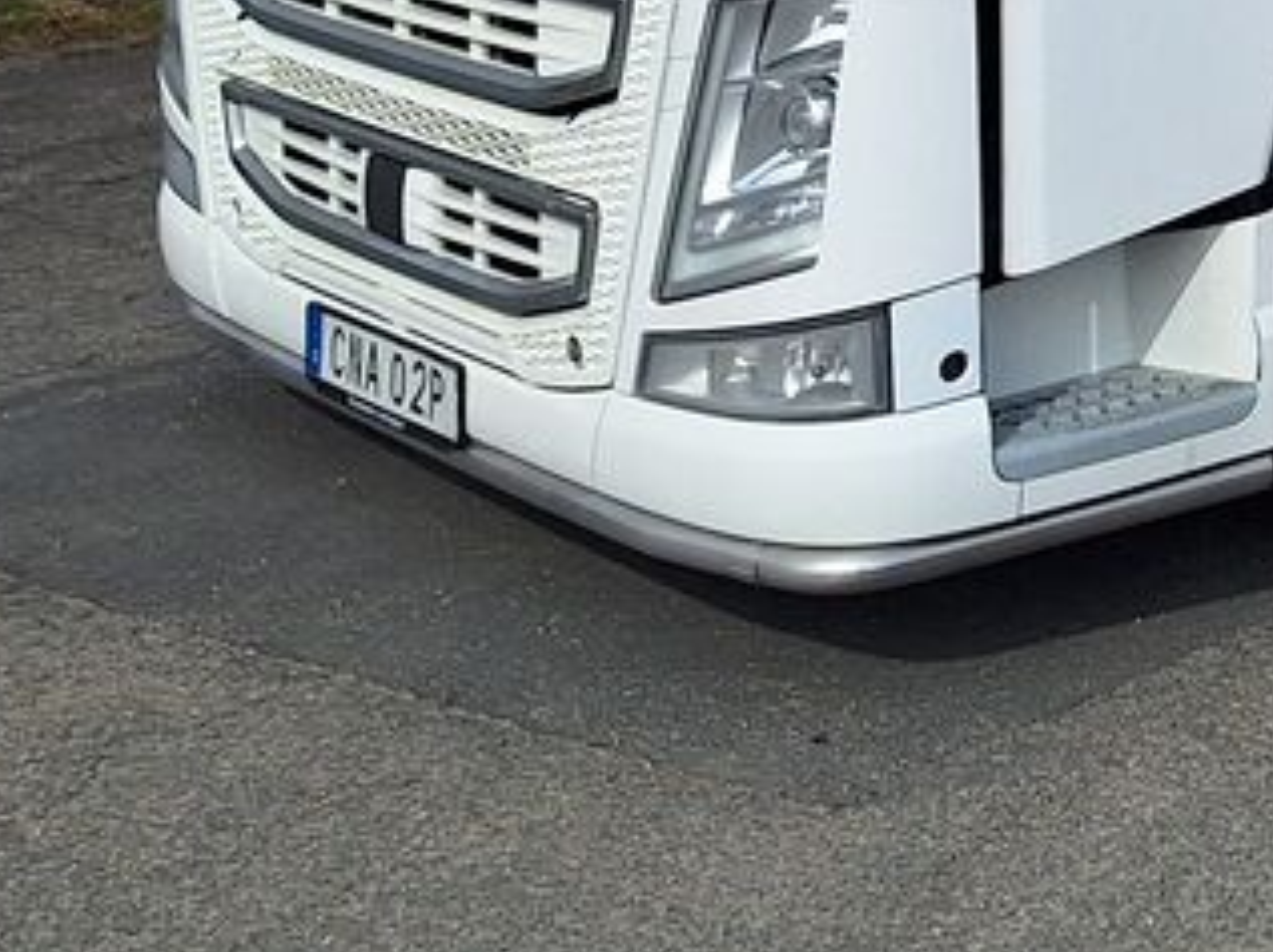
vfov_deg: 14.2
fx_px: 3416
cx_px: 1807
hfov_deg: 19.0
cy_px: -727
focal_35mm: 93
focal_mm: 5.54
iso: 40
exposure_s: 1/3484
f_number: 1.8
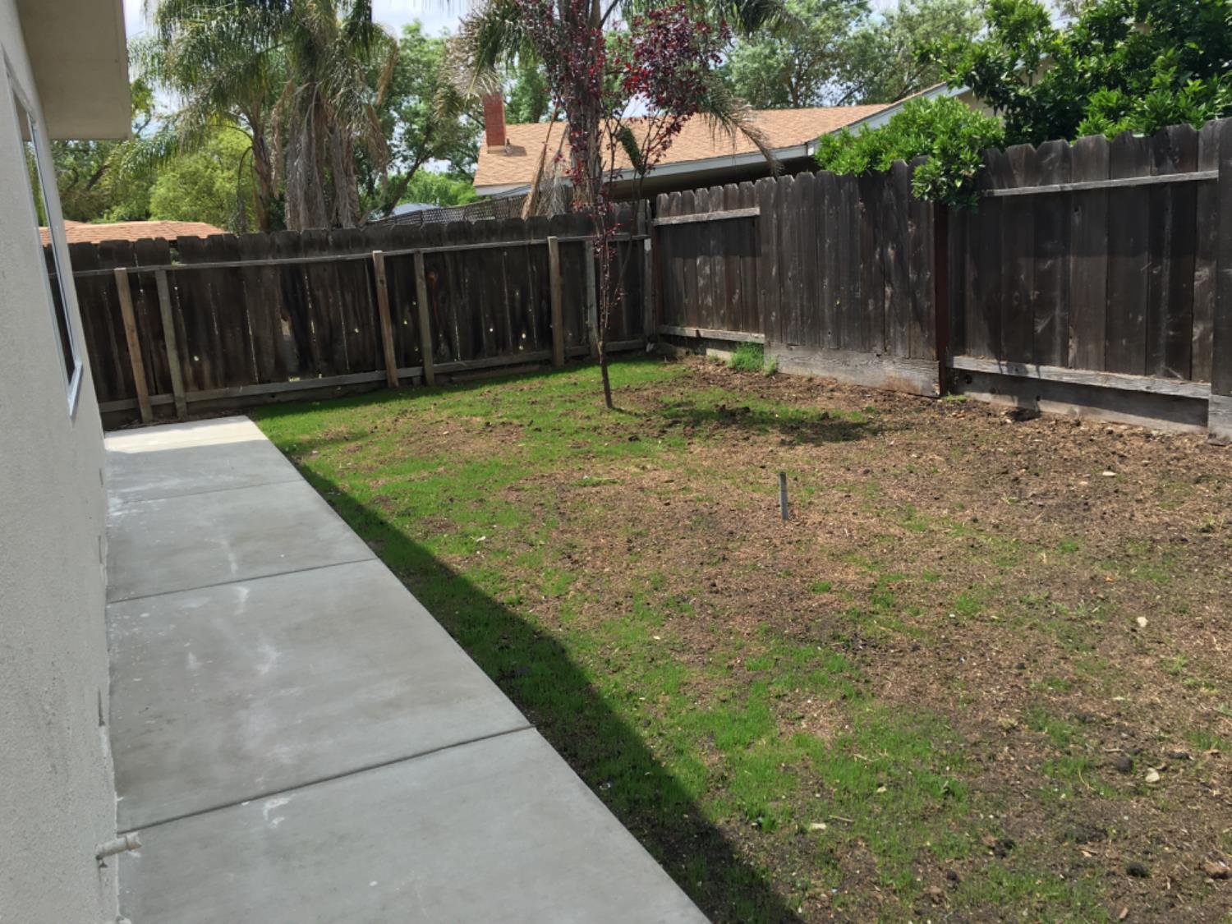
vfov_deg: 48.2
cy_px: 462
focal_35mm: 29
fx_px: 1032
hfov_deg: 61.7
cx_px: 616
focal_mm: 4.15
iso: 25
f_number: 2.2
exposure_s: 1/754
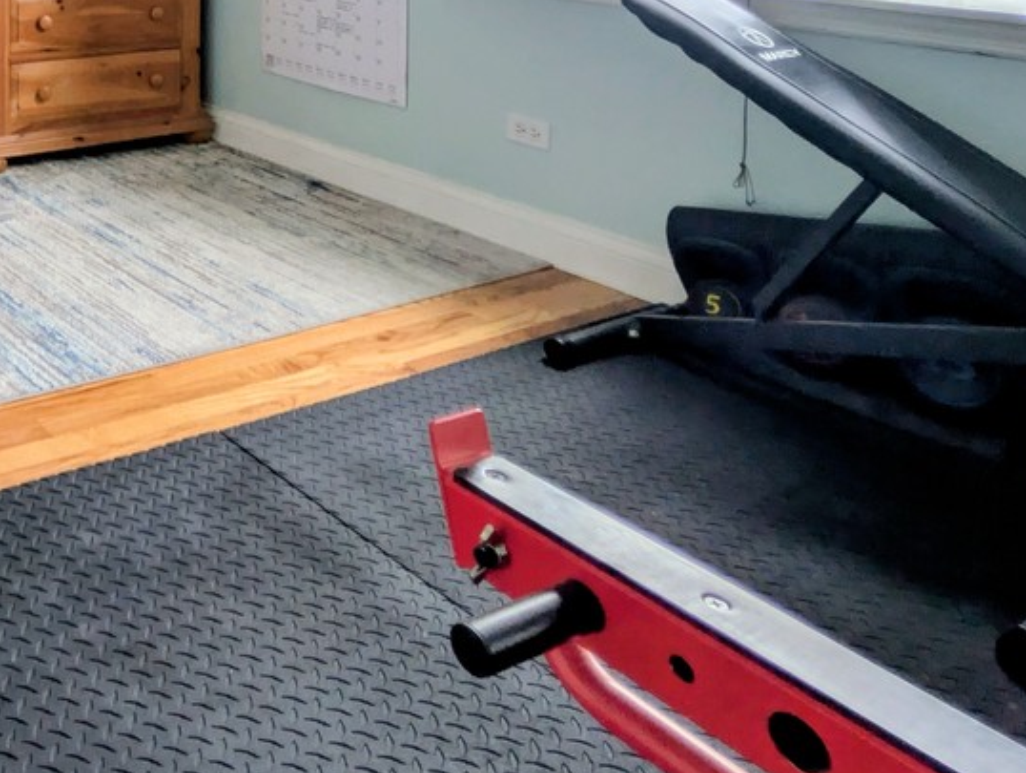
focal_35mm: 32
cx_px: -85
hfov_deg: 44.4
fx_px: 950
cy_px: -145
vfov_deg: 35.3
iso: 67
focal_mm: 2.02
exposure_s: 1/90.5
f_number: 1.7
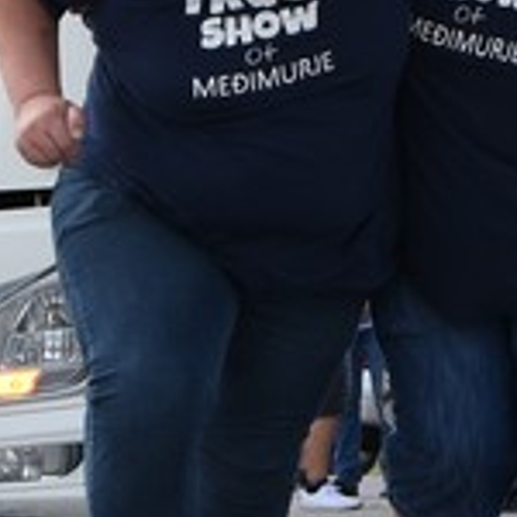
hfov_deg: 4.6
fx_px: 6455
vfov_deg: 4.6
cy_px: -117
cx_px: 596
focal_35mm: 382
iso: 100
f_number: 7.1
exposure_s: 1/160
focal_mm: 40
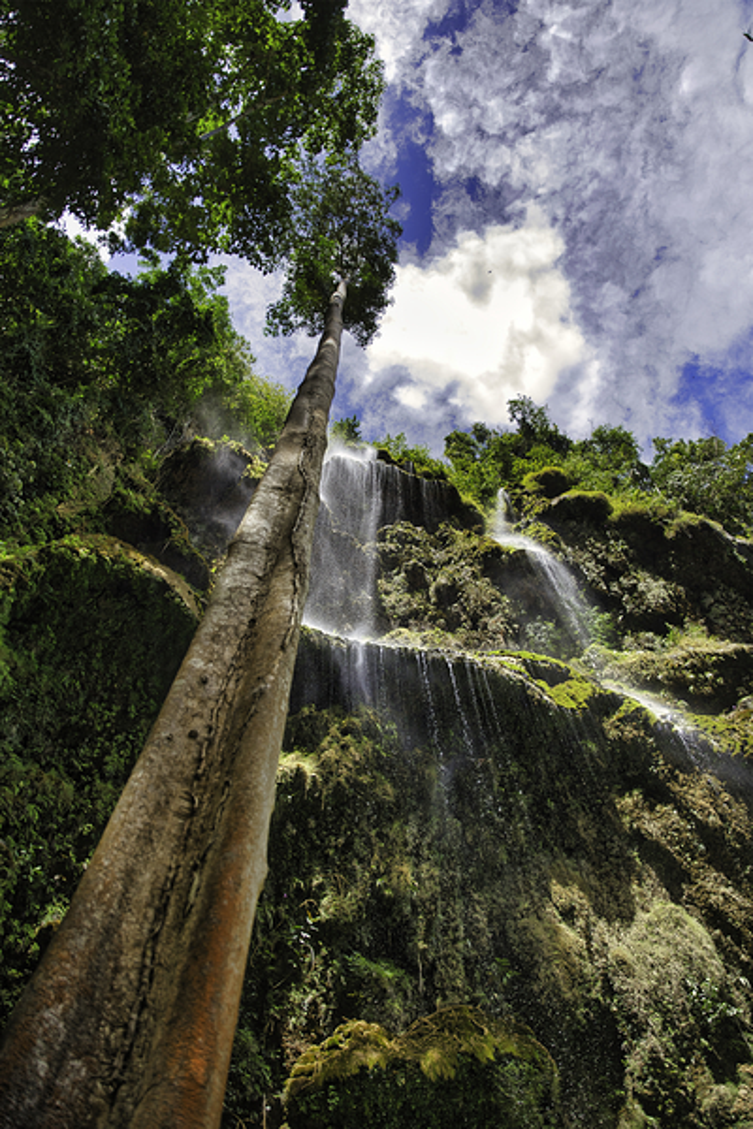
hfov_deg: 53.1
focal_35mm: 24
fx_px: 753
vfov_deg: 73.7
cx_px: 376
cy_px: 564
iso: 100
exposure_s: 1/800
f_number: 2.8
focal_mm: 24
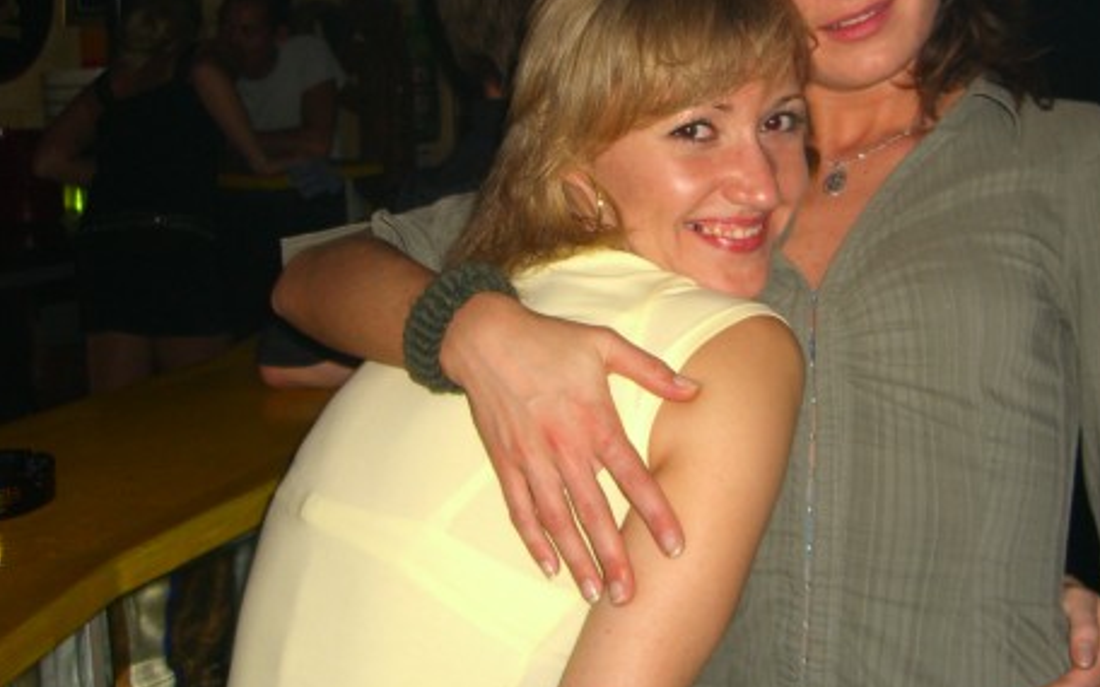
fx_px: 1589
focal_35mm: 53
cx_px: 663
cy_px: 176
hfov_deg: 38.0
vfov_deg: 24.2
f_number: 2.8
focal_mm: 7.9
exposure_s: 1/60
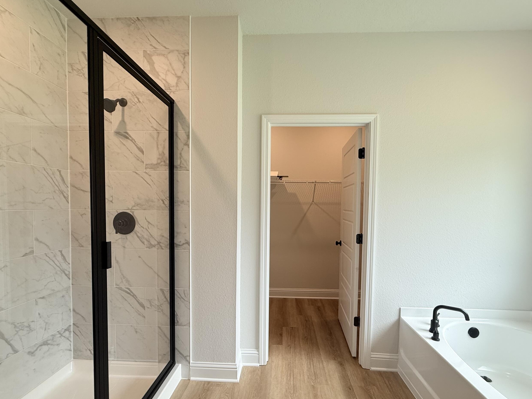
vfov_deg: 74.6
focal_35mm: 17
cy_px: 216
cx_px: 274
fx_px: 261
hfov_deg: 91.0
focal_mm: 2.22
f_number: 2.2
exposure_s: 1/120
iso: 125
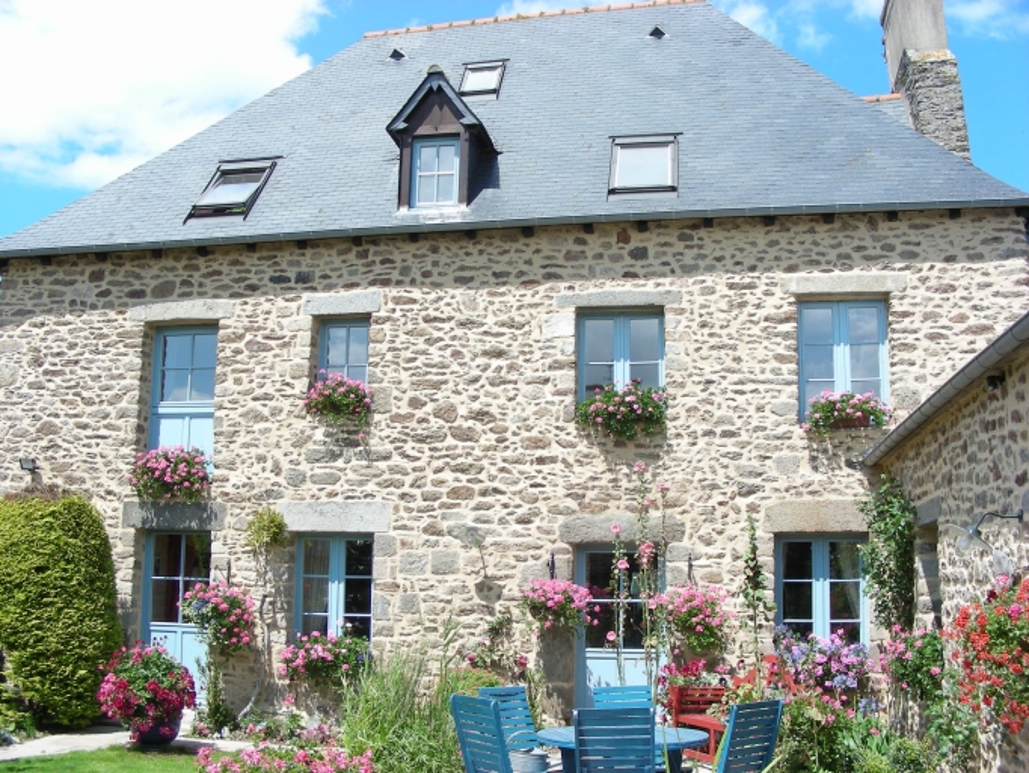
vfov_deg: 37.7
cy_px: 386
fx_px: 1130
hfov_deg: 49.0
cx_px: 514
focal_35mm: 38
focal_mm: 6.3
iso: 50
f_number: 4
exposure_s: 1/280
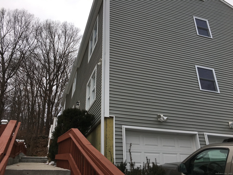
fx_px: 195
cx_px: 116
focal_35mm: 29
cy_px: 88
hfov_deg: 61.7
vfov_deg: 48.2
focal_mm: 4.15
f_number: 2.2
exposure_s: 1/425
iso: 25
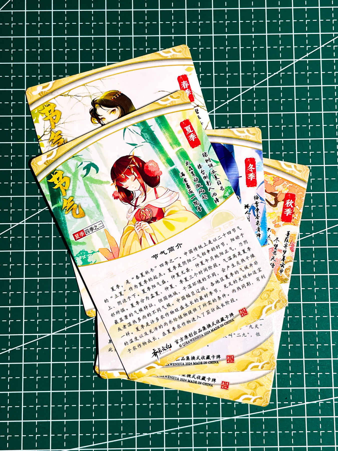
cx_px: 169
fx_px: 677
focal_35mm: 52
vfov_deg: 36.8
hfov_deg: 28.0
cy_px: 226
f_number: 1.6
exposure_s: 1/99
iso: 56
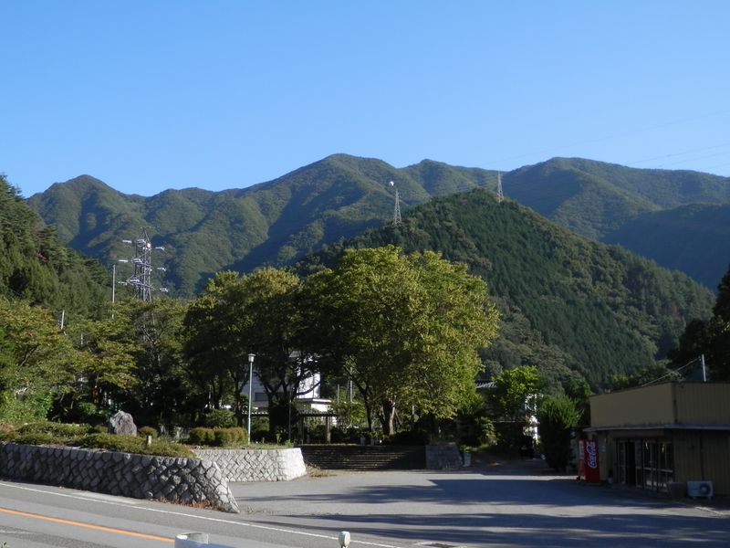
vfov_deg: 36.0
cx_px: 365
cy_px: 274
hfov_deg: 46.8
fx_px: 844
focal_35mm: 40
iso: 80
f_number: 3.7
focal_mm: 7.3
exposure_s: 1/400
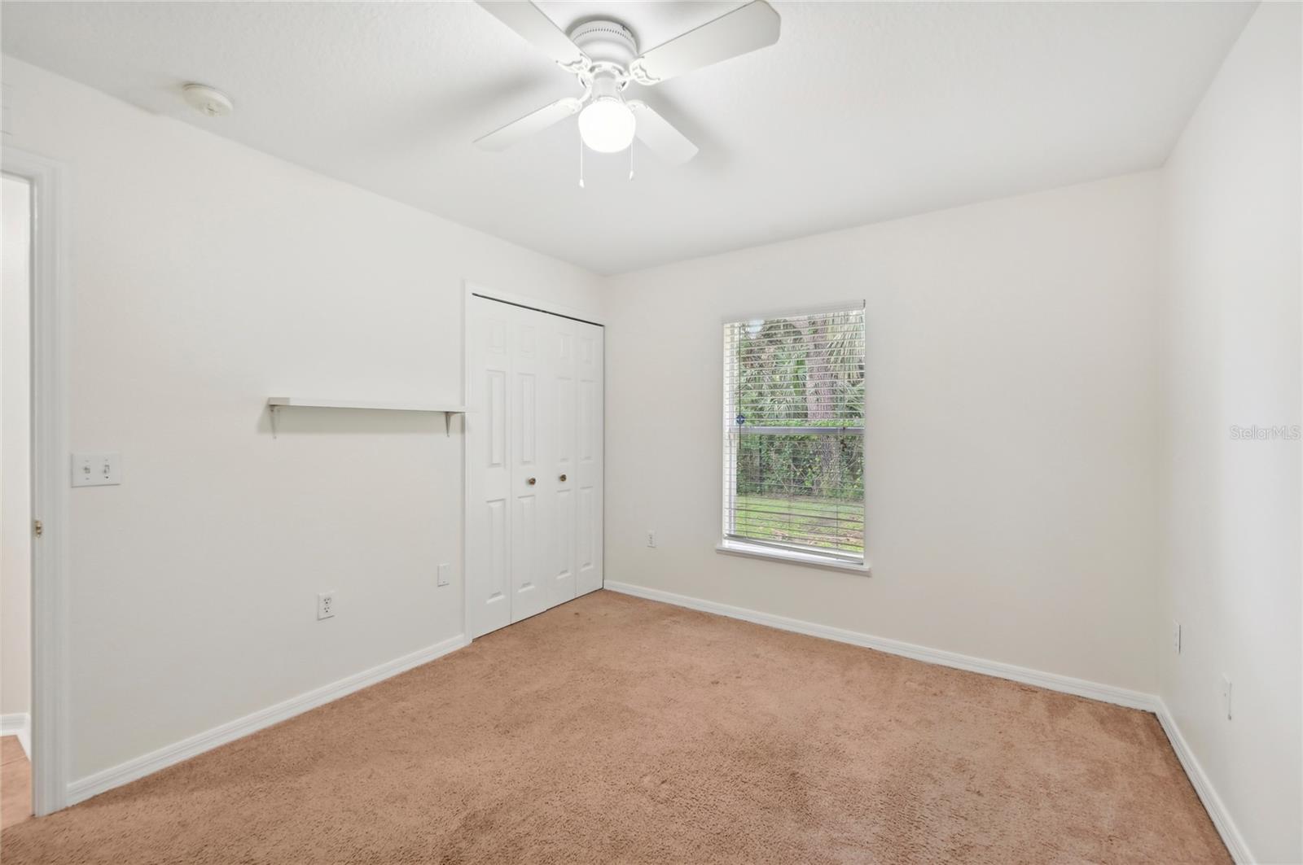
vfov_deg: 81.1
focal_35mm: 14
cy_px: 432
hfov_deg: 104.3
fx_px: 506
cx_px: 652
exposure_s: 1/15
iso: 400
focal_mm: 14
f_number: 8
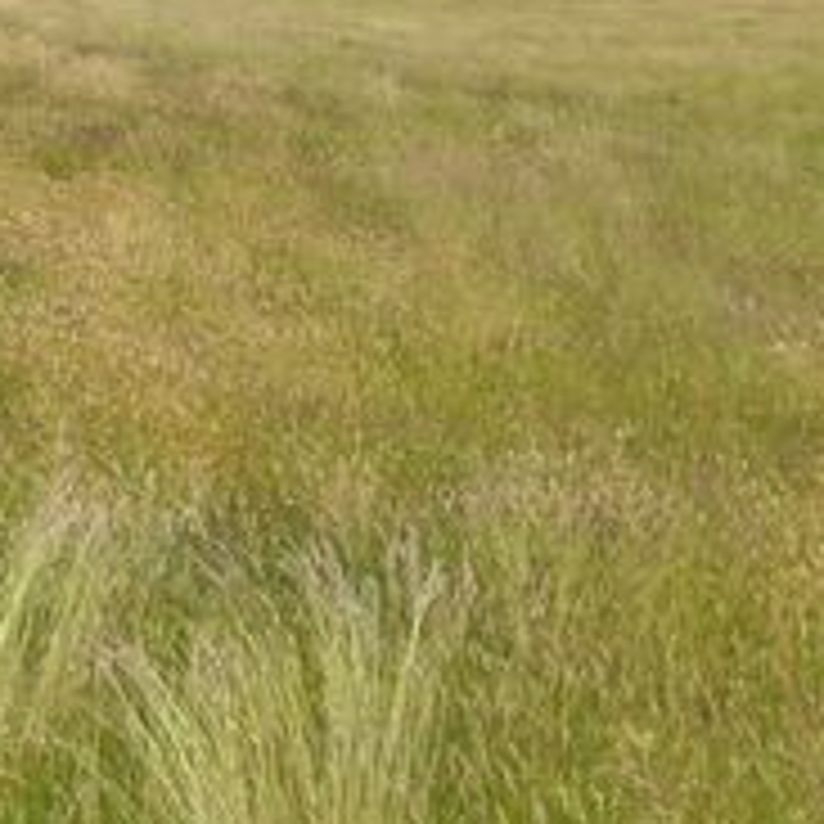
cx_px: -99
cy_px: 131
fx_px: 2741
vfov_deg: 16.9
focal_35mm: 102
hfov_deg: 16.5
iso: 100
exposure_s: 1/200
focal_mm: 19
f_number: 10
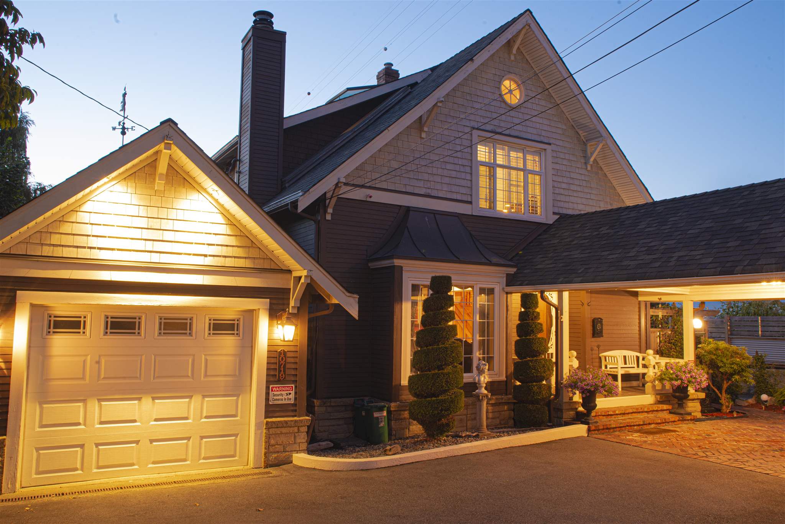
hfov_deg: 63.6
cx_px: 392
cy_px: 262
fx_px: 633
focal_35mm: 29
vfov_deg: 45.0
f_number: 13
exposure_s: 8
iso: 400
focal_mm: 29
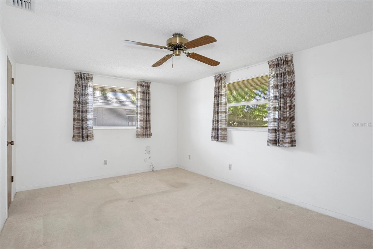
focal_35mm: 18
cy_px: 124
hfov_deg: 90.0
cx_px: 186
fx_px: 186
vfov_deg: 67.4
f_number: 8
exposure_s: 1/2
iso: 320
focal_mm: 18
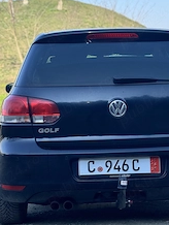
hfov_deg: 16.8
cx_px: 115
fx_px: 572
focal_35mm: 88
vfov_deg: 22.2
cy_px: 118
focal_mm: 6.76
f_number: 1.78
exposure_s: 1/2331
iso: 64
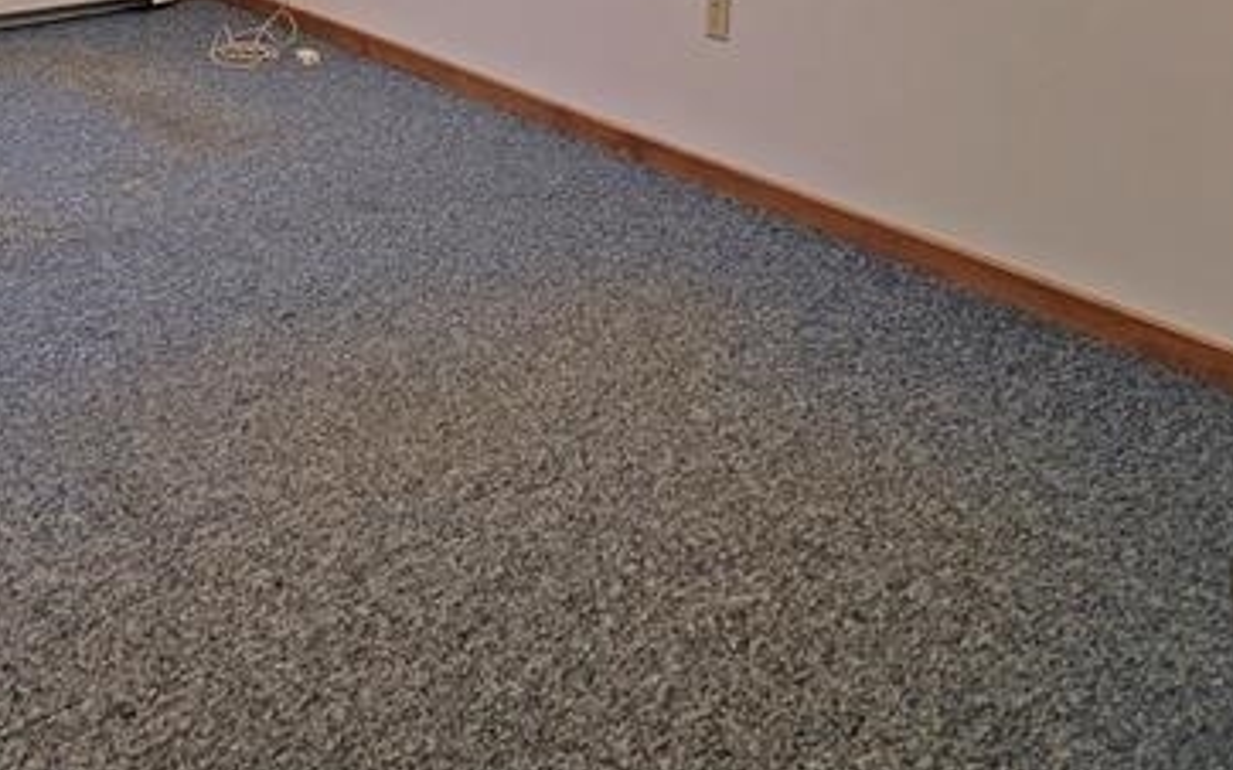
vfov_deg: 26.8
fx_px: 1512
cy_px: -20
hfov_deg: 43.4
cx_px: 358
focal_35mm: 45
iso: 200
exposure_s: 1/120
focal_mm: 6.7
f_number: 1.8
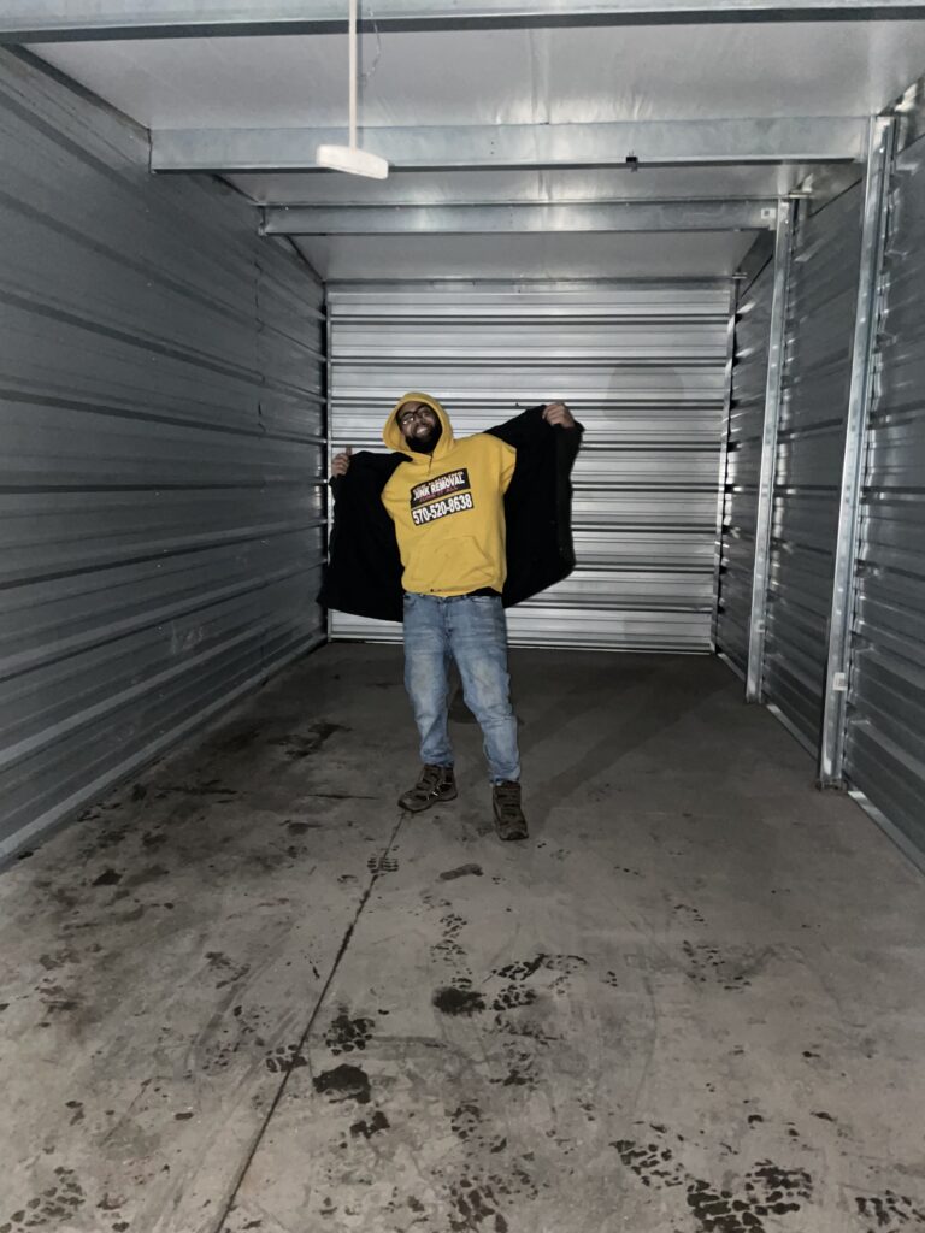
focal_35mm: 26
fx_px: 926
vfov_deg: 67.3
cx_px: 462
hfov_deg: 53.1
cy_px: 616
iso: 500
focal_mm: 4.2
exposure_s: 1/5
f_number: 1.6
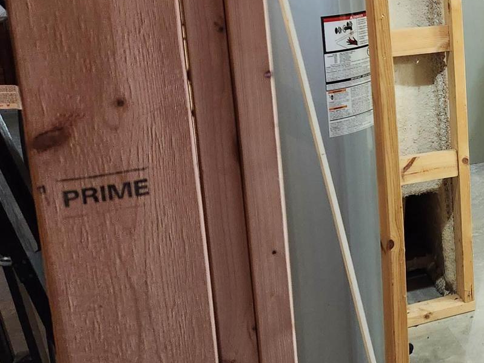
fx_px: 825
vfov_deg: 24.5
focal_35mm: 59
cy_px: 78
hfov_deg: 27.8
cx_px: 611
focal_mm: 5.4
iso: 500
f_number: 1.8
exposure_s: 1/120
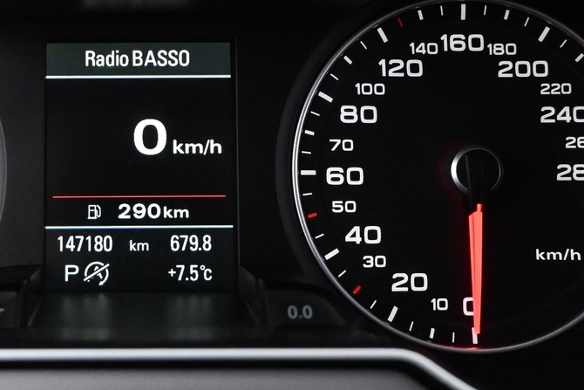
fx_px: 941
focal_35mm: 58
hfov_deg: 33.8
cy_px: 114
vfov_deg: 23.2
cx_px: 146
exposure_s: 1/60
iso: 5600
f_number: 3.5
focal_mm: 16
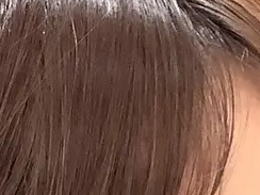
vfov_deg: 7.1
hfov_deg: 9.7
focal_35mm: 203
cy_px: 343
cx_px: 50
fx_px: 1525
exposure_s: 1/50
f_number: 2.4
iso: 200
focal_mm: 3.3
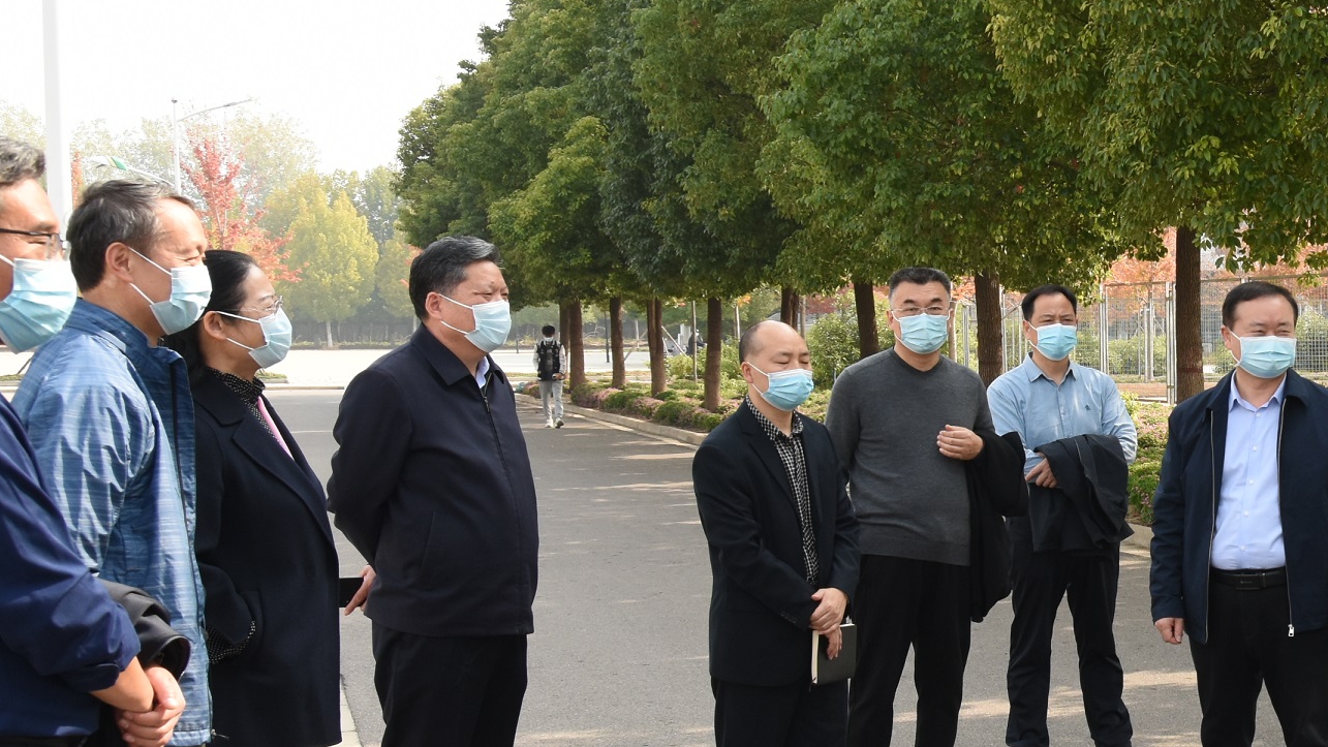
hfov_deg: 29.6
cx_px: 1346
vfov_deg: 18.2
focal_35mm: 66
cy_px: 488
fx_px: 2324
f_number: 7.1
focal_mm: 20
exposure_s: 1/500
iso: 400
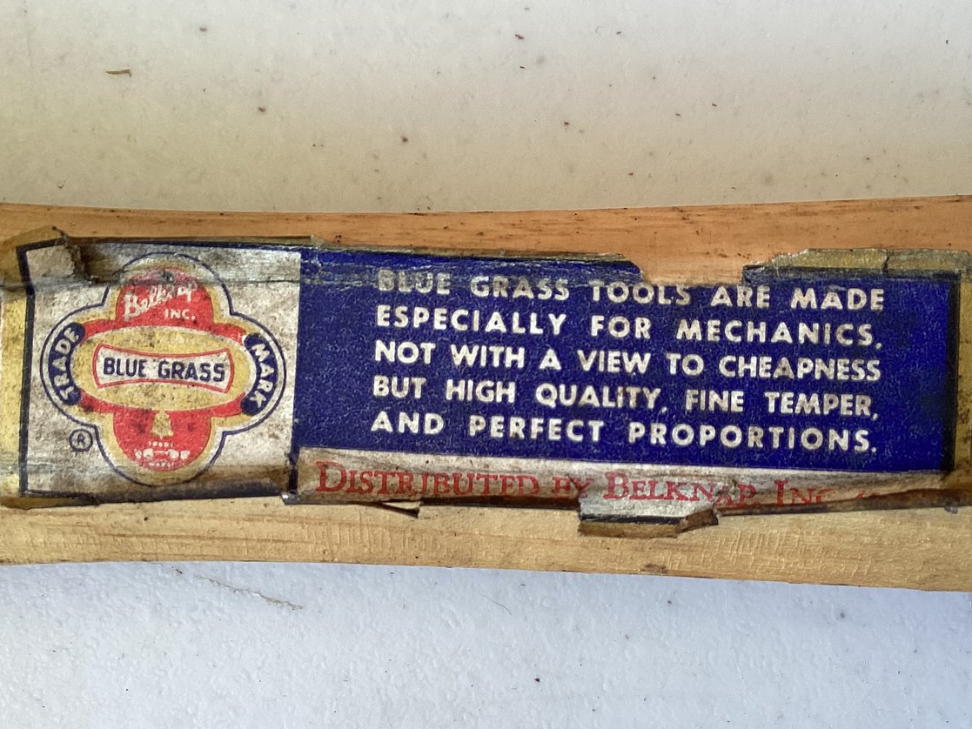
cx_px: 586
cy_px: 466
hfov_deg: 44.5
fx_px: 1179
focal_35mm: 42
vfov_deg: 34.1
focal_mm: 3.3
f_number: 2.4
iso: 80
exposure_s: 1/100
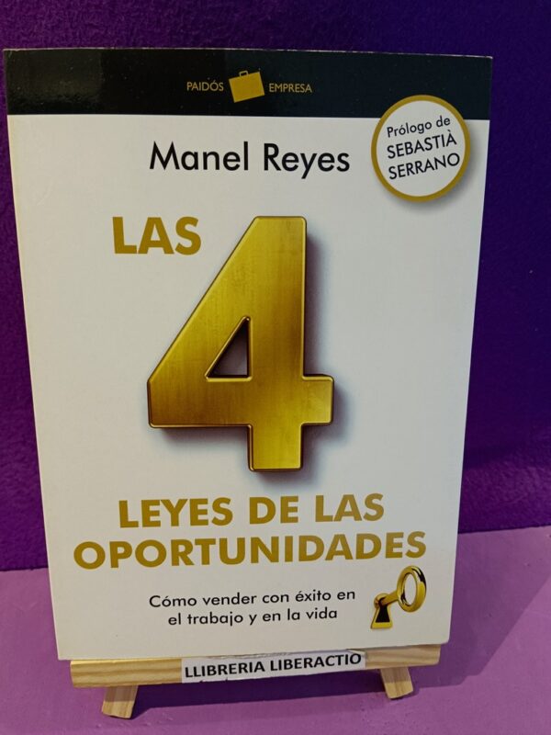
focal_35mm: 26
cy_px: 368
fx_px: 552
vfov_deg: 67.3
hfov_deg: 53.1
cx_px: 276
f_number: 1.8
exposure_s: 1/50
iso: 784
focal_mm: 3.96
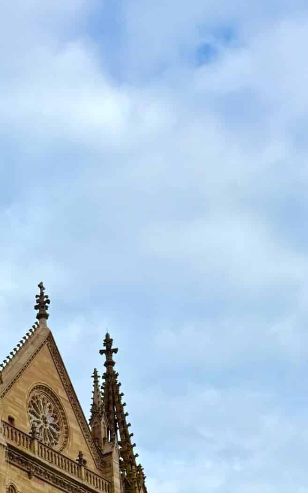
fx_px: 832
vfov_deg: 28.6
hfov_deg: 20.0
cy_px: 593
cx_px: -30
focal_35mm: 62
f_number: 1.78
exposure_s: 1/1361
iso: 80
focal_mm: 6.76
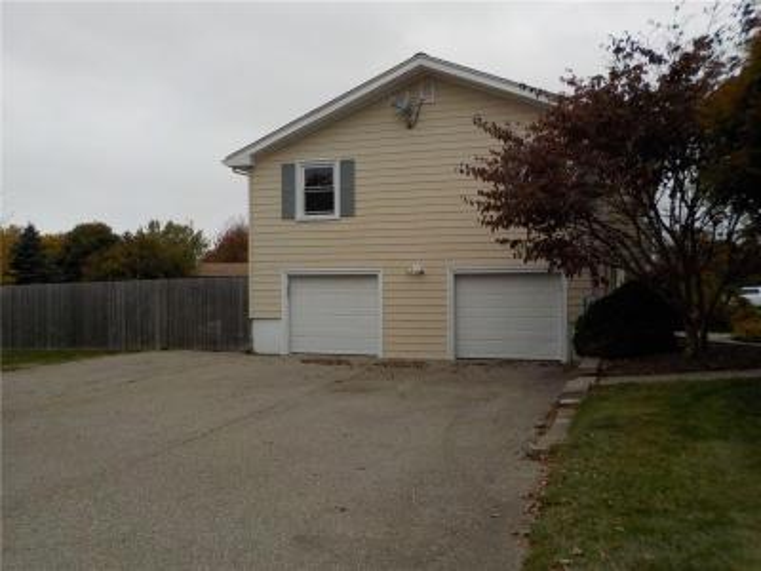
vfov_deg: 46.8
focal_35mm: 30
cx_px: 380
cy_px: 286
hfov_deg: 60.0
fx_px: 660
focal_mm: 4.1
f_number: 3.3
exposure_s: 1/640
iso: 125
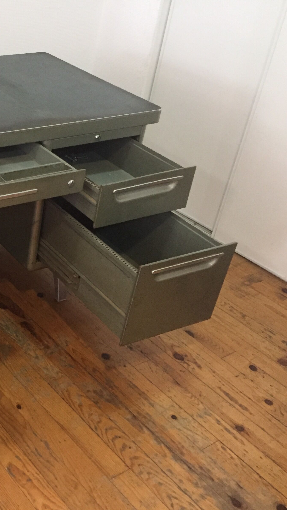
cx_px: -33
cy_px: 259
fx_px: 582
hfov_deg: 25.6
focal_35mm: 43
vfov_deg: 47.4
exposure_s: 1/25
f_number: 2.2
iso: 250
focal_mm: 4.15
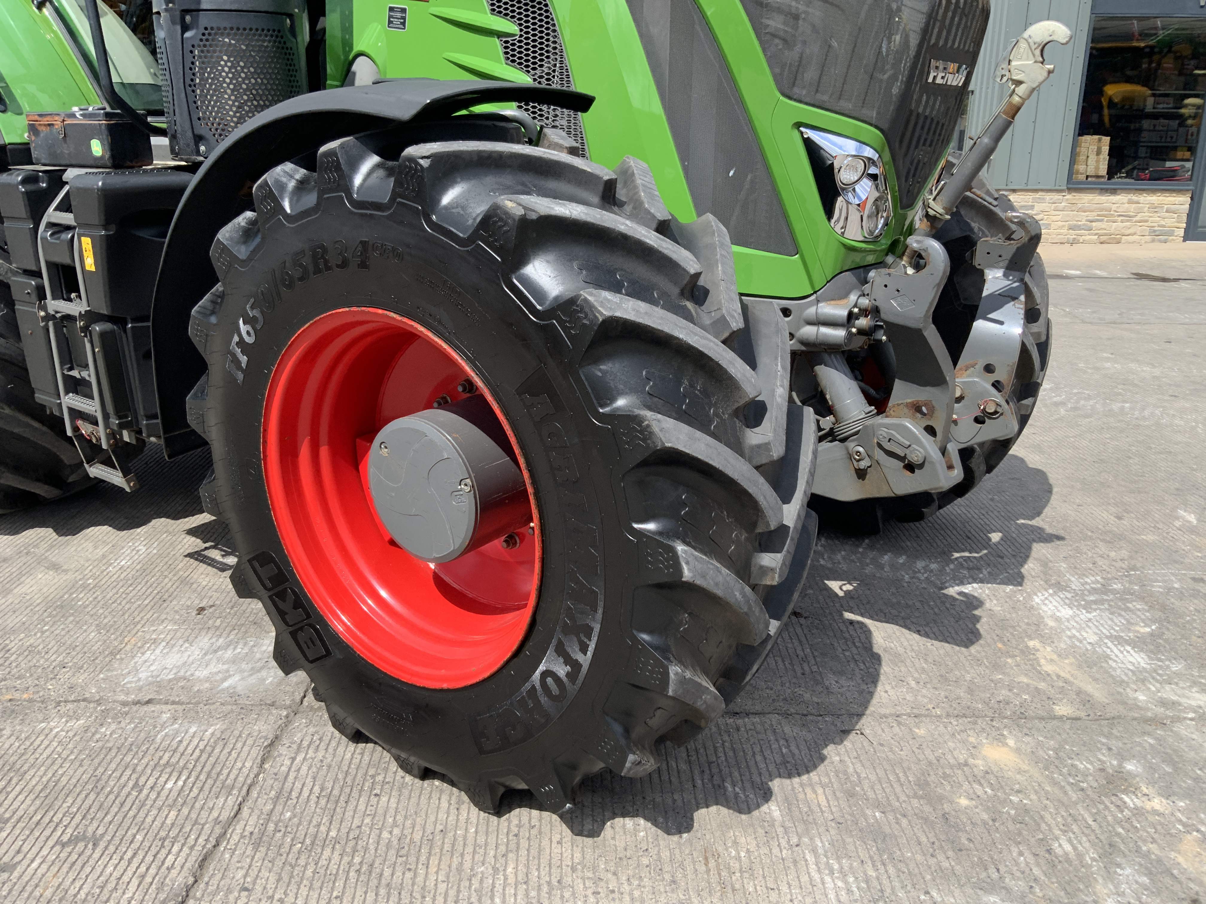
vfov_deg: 48.2
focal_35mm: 29
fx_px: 1010
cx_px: 603
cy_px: 452
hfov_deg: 61.7
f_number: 1.8
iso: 16
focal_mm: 3
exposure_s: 1/1342
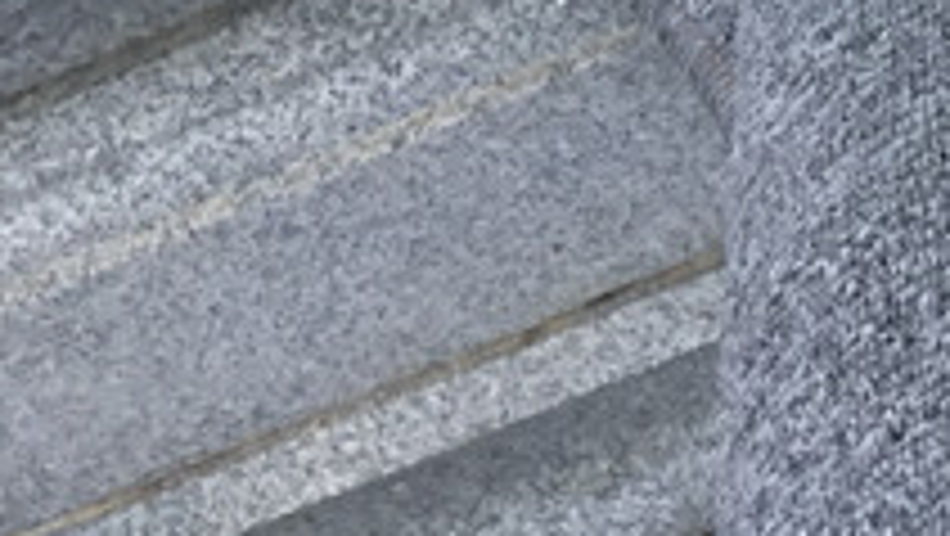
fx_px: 3630
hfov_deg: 13.5
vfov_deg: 7.6
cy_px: -948
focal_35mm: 144
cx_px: 1657
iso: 25
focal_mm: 3.3
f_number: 2.4
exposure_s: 1/174
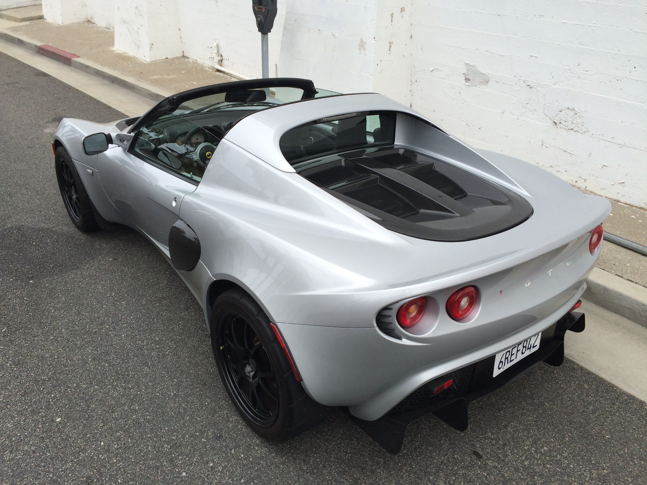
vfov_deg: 48.2
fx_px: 542
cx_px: 324
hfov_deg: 61.7
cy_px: 242
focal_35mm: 29
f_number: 2.2
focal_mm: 4.15
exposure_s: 1/1580
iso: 32
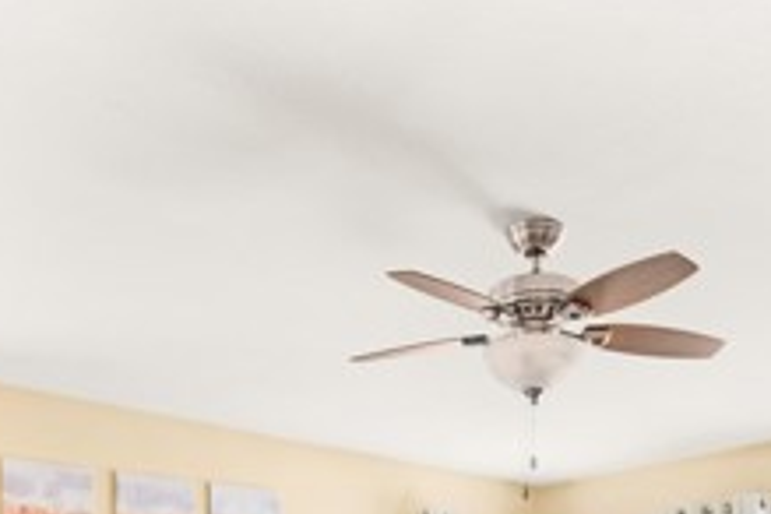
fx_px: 878
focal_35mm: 41
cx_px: 398
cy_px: 678
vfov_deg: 27.1
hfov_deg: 47.4
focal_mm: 14
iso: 1600
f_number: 7.1
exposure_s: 1/25
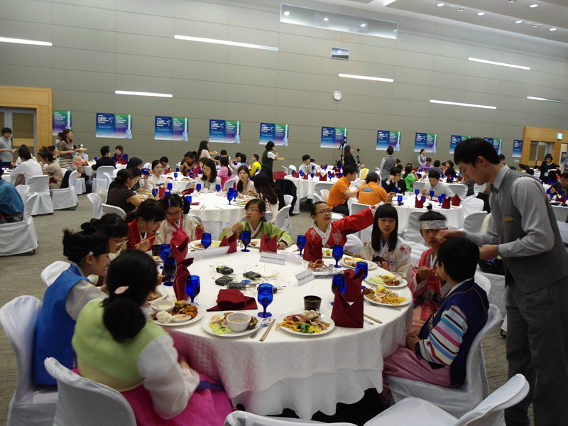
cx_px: 284
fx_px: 427
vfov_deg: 53.1
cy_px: 213
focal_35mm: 26
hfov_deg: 67.3
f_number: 2.8
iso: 200
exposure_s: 1/30
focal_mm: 4.7
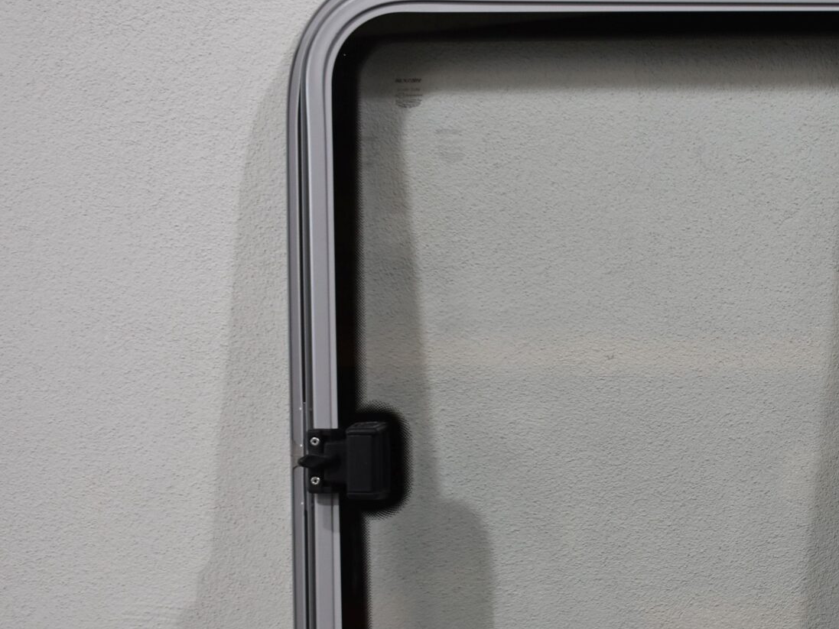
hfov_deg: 21.9
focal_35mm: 84
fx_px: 2039
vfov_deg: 17.5
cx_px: 942
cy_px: 454
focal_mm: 25
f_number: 5.6
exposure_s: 1/125
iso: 400
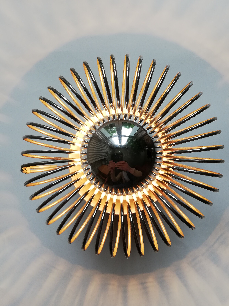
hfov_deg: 46.8
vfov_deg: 60.0
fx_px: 265
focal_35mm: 30
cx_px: 120
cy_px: 157
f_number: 2.2
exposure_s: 1/119
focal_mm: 3.81
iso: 50
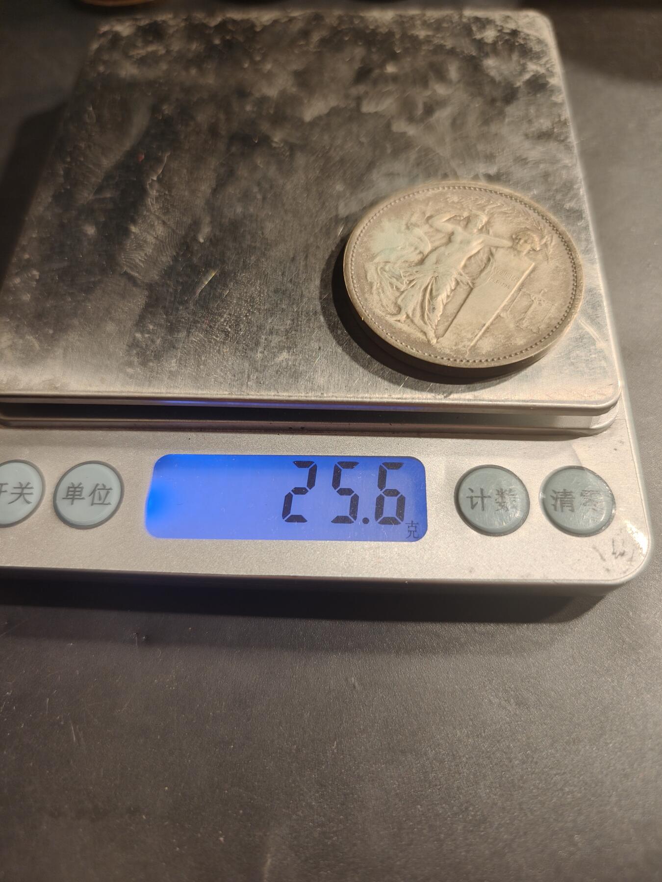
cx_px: 331
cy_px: 441
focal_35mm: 23
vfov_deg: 73.9
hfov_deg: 58.9
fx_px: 586
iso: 100
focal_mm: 6.06
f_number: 1.6
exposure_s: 1/100
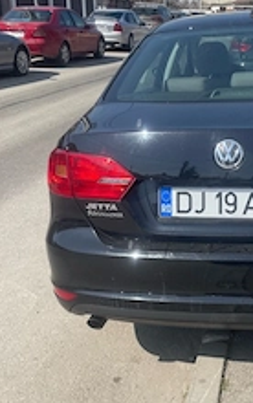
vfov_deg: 40.2
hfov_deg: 25.1
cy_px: 216
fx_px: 550
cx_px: 231
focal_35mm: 50
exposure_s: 1/2304
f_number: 1.6
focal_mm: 4.2
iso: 32
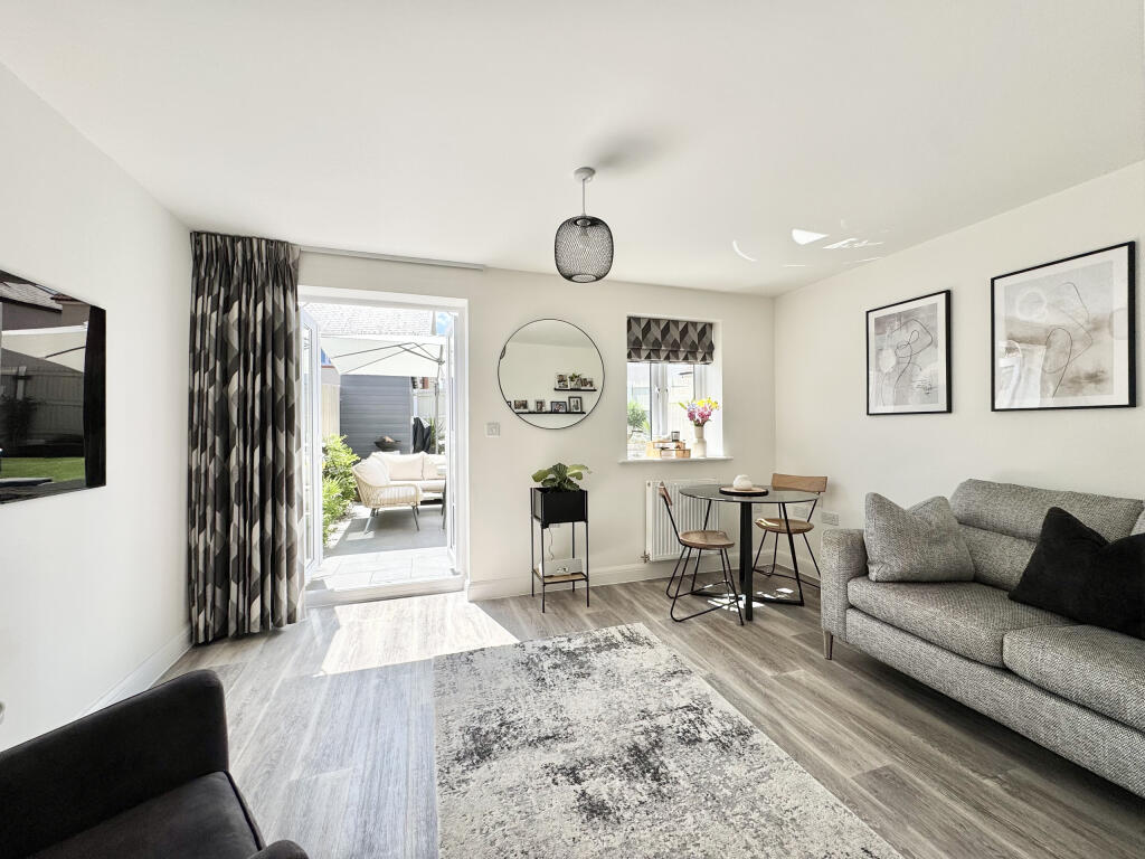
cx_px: 572
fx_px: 463
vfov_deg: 85.7
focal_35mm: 14
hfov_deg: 102.1
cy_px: 430
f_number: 2.2
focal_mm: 2.22
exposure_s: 1/569
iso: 50
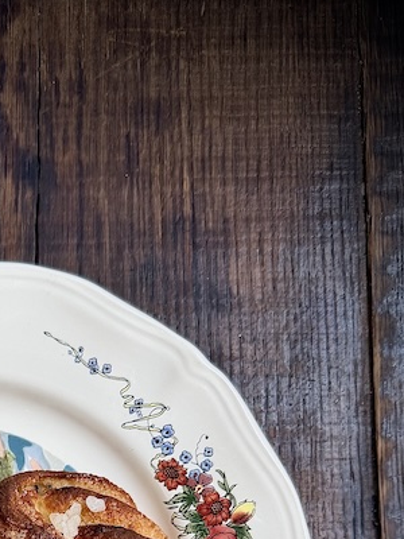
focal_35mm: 56
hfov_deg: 24.3
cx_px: -46
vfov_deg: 30.0
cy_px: 623
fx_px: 871
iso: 50
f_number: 1.78
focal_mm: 6.76
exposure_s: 1/137
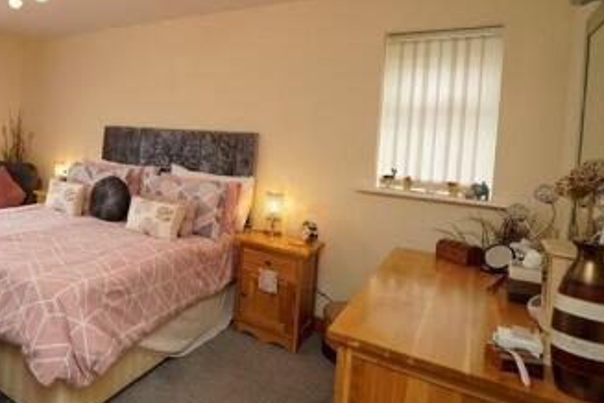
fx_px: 403
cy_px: 136
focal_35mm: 24
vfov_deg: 52.2
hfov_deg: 63.7
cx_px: 80
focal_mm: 12
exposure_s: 1/160
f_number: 4
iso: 1000
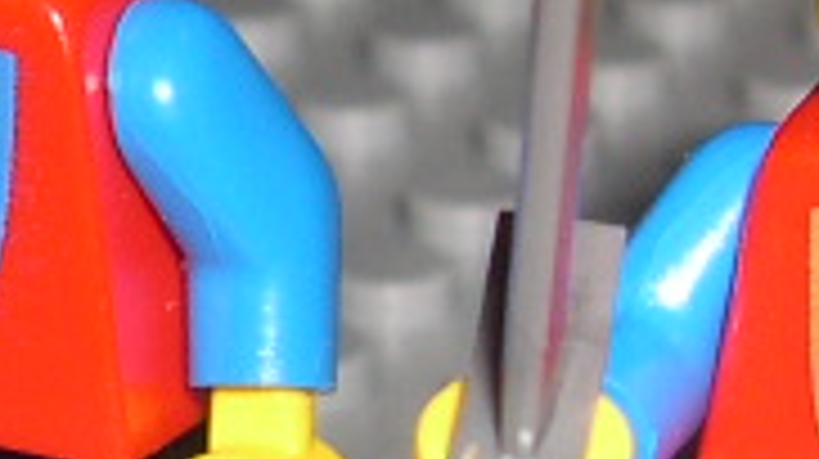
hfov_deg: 9.0
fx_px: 5056
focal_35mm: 233
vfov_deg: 5.2
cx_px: -378
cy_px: 238
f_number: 7.6
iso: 100
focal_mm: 8
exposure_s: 1/60
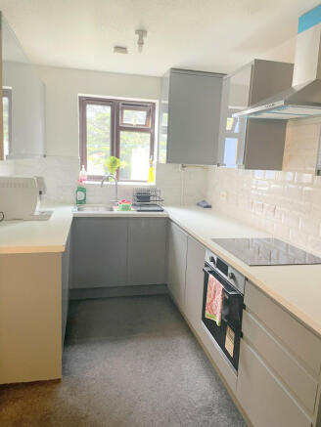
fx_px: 321
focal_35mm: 26
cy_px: 214
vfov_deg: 67.3
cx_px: 160
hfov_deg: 53.1
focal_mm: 4.2
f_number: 1.6
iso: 250
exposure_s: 1/60
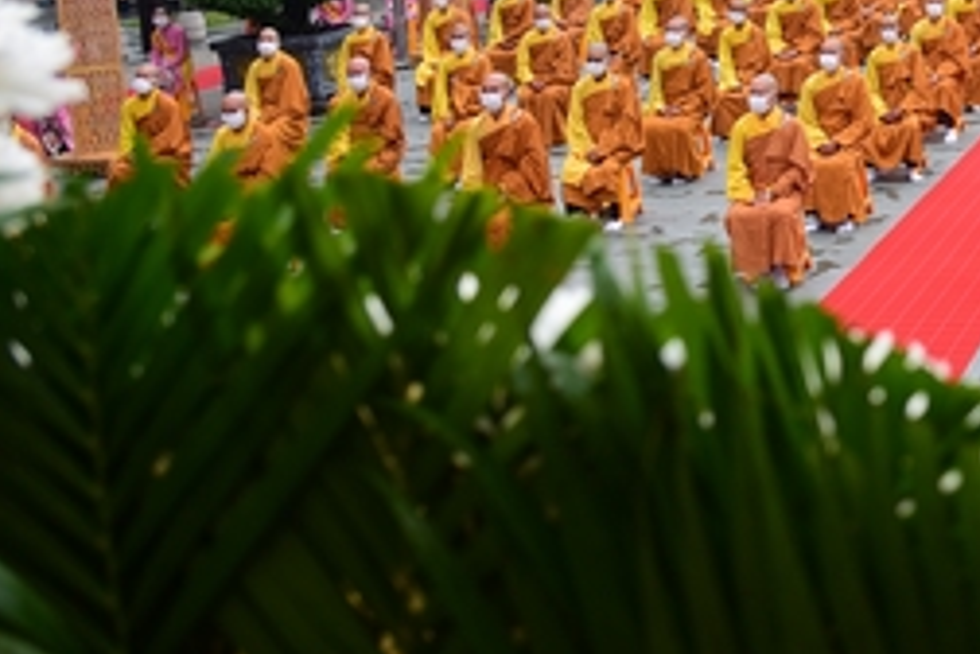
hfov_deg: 28.1
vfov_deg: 21.2
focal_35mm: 62
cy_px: 8
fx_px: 1688
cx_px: 1190
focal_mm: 24
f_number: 4
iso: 400
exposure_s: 1/125
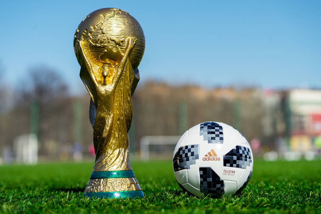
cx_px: 160
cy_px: 107
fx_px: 669
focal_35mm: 75
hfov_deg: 27.0
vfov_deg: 18.2
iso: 100
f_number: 5.6
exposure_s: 1/1250
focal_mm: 75
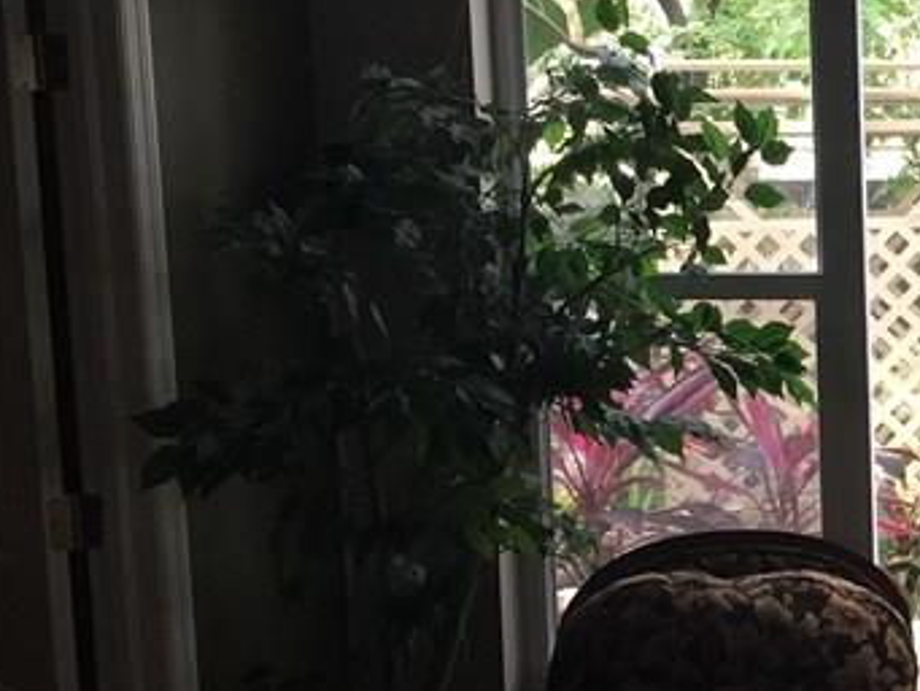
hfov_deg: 20.6
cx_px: 1190
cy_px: 467
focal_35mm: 87
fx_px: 2313
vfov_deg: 16.9
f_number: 2.2
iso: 50
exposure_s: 1/30
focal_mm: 4.15
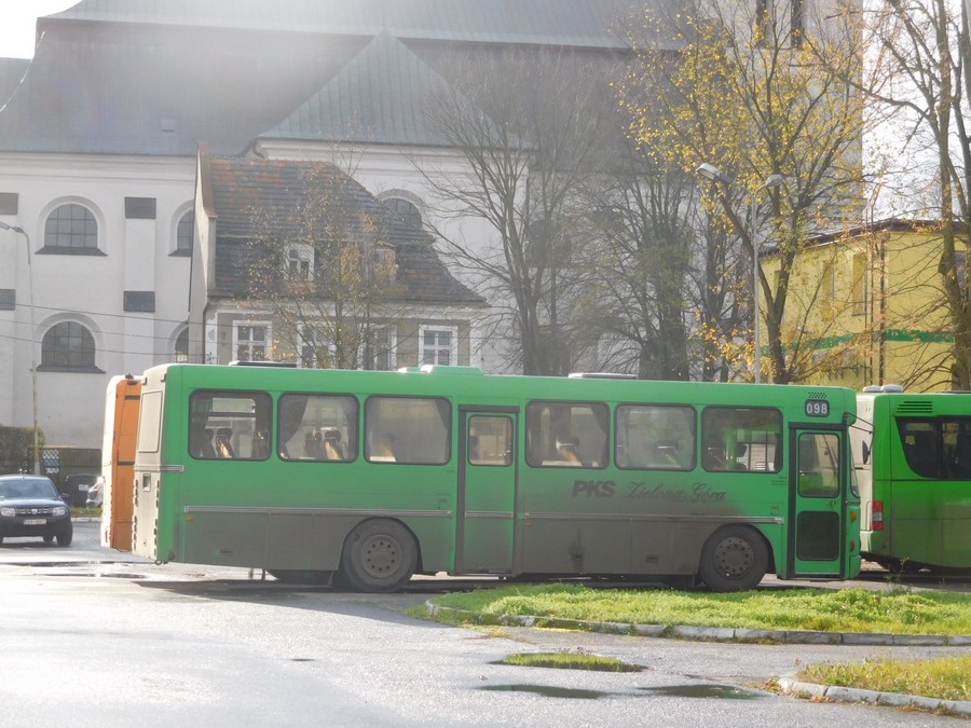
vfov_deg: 16.4
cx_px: 486
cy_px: 364
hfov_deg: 21.8
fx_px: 2525
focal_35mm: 90
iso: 125
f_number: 4.7
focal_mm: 16.1
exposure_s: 1/320
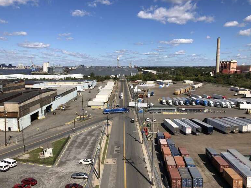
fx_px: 210
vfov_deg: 48.2
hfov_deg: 61.7
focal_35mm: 29
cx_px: 122
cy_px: 93
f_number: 1.8
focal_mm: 4
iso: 20
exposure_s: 1/3247
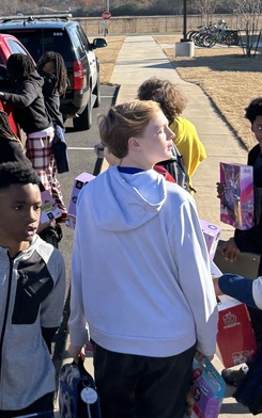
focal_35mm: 72
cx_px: -117
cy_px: 94
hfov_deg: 16.6
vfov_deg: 28.1
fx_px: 823
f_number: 1.6
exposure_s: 1/2105
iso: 50
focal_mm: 5.96
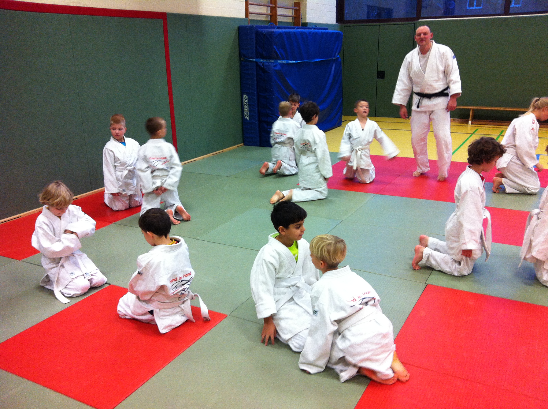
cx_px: 274
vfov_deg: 40.6
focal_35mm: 35
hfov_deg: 52.7
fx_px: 553
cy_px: 204
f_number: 2.8
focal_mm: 3.85
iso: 100
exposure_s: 1/17
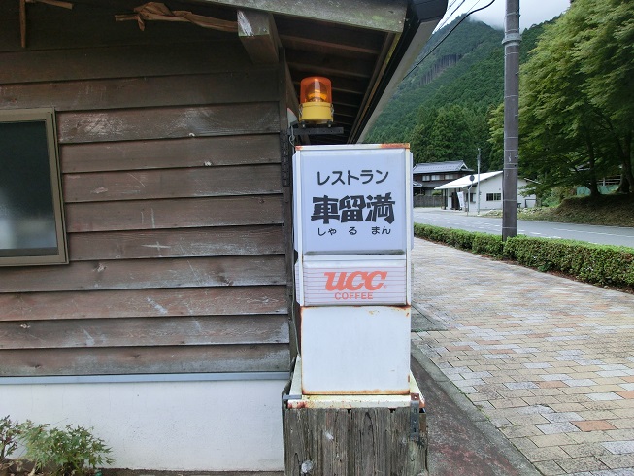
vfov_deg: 56.8
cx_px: 317
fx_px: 440
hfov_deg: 71.6
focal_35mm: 24
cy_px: 238
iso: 100
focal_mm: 4.24
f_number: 3
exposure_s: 1/200
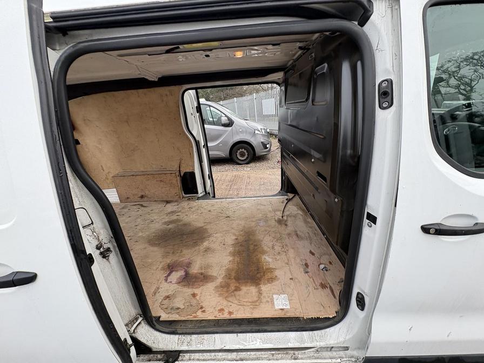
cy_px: 182
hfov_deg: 102.1
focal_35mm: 14
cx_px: 242
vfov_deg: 85.7
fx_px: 196
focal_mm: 2.22
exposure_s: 1/114
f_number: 2.2
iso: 50
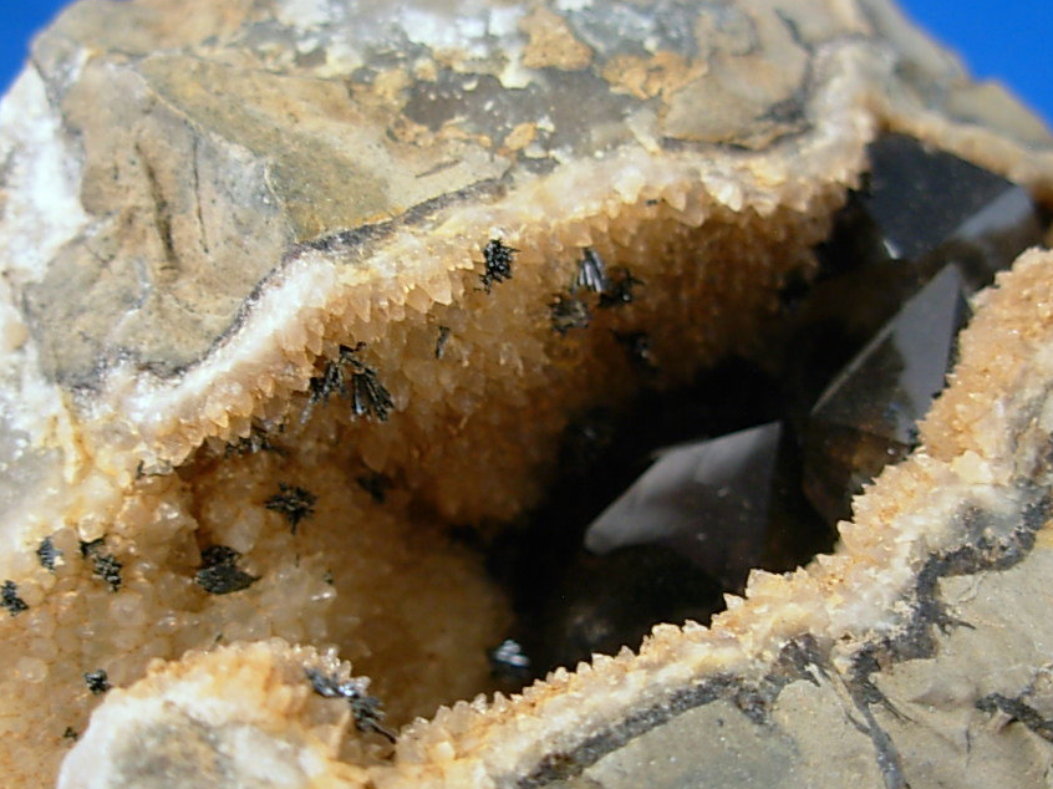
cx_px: 529
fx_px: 1399
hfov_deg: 41.2
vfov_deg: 31.5
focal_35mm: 46
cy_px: 437
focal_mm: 6.3
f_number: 2.9
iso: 61
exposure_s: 1/4
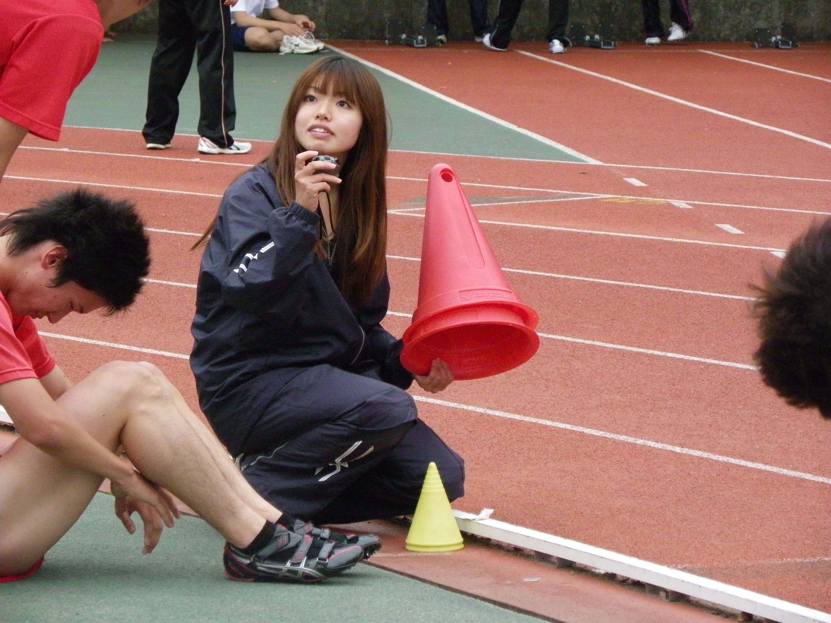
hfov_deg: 8.4
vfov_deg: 6.3
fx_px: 5641
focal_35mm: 235
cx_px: 416
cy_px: 312
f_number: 4.5
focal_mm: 41.5
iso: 500
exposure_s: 1/500
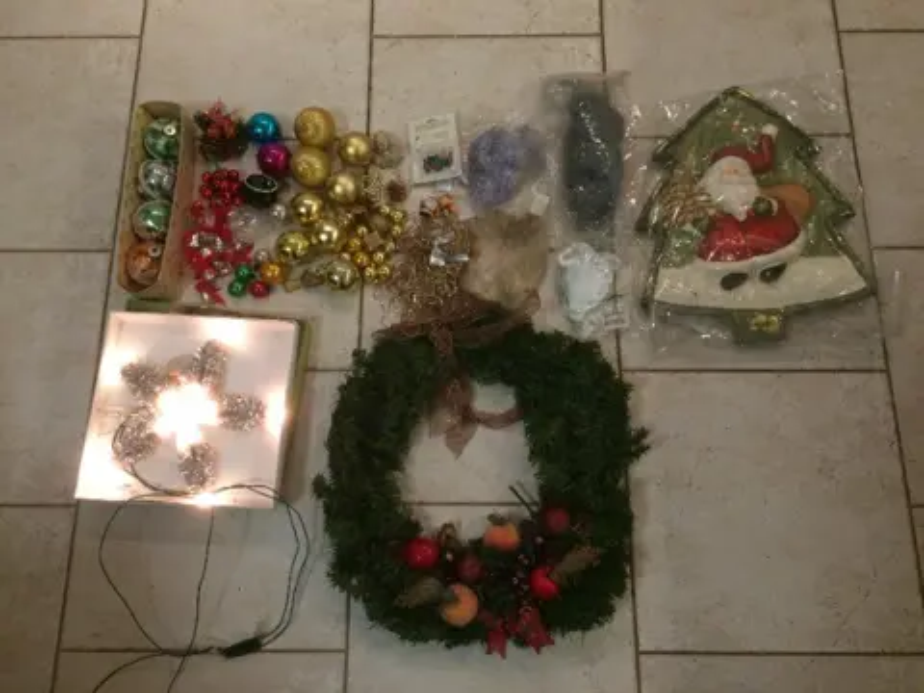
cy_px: 346
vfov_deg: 48.2
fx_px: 774
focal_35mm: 29
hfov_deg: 61.7
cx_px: 462
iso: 320
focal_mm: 4.15
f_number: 2.2
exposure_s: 1/33
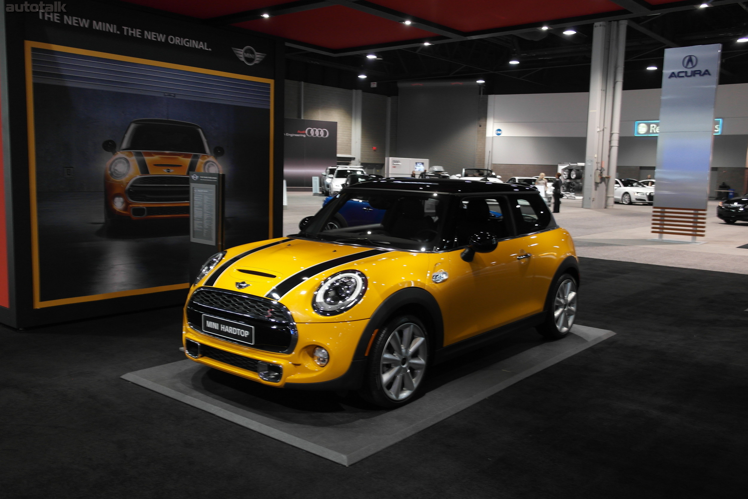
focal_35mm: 30
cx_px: 374
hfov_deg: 61.9
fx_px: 623
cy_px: 250
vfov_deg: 43.6
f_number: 3.5
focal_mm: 20
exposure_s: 1/20
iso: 400
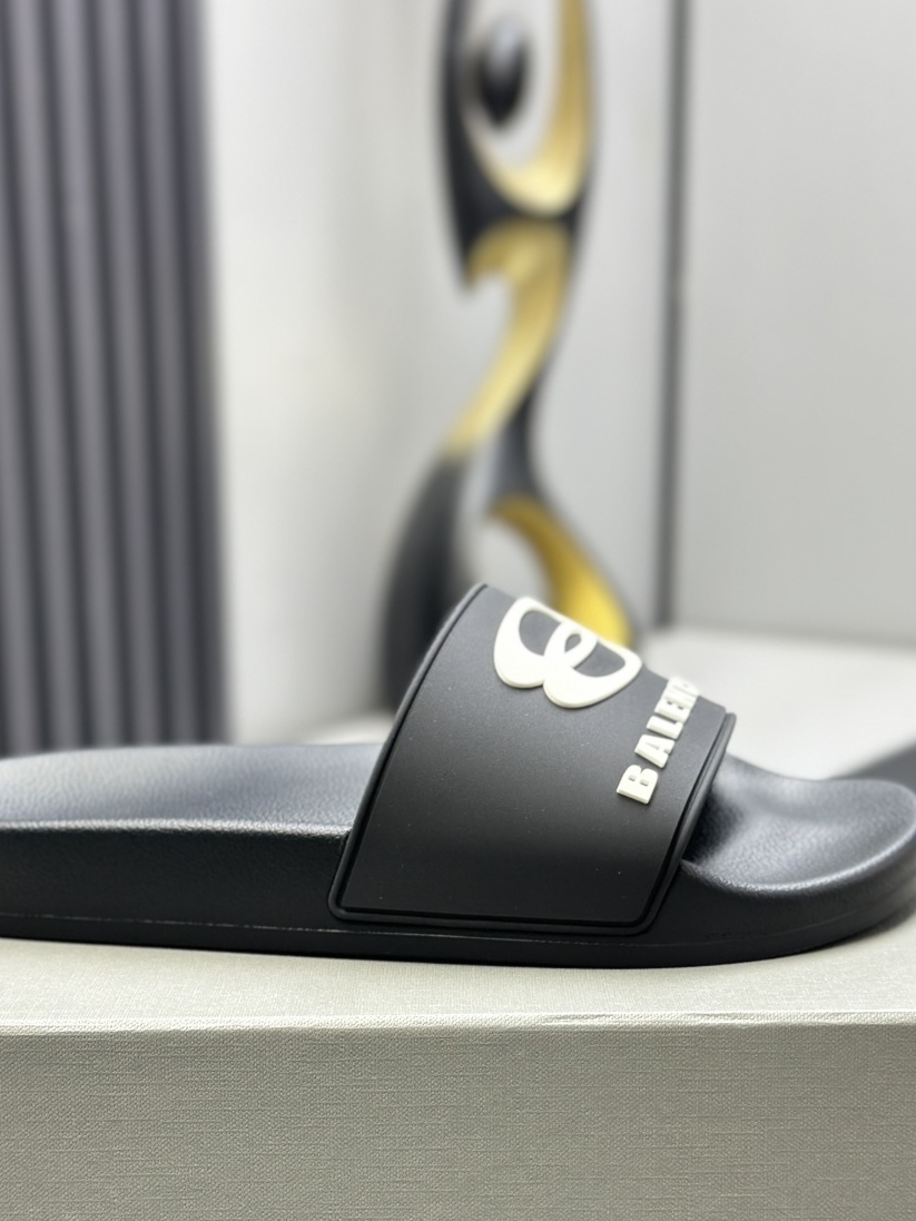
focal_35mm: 63
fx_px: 2222
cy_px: 755
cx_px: 436
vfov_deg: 30.6
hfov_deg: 23.3
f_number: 1.78
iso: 100
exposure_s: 1/50
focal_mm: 6.86
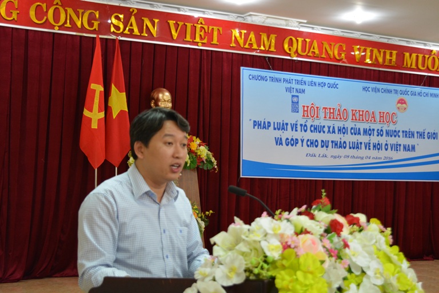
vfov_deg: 23.8
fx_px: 695
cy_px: 146
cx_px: 220
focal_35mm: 57
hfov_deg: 35.1
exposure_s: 1/30
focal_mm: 38
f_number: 4.8
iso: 1600
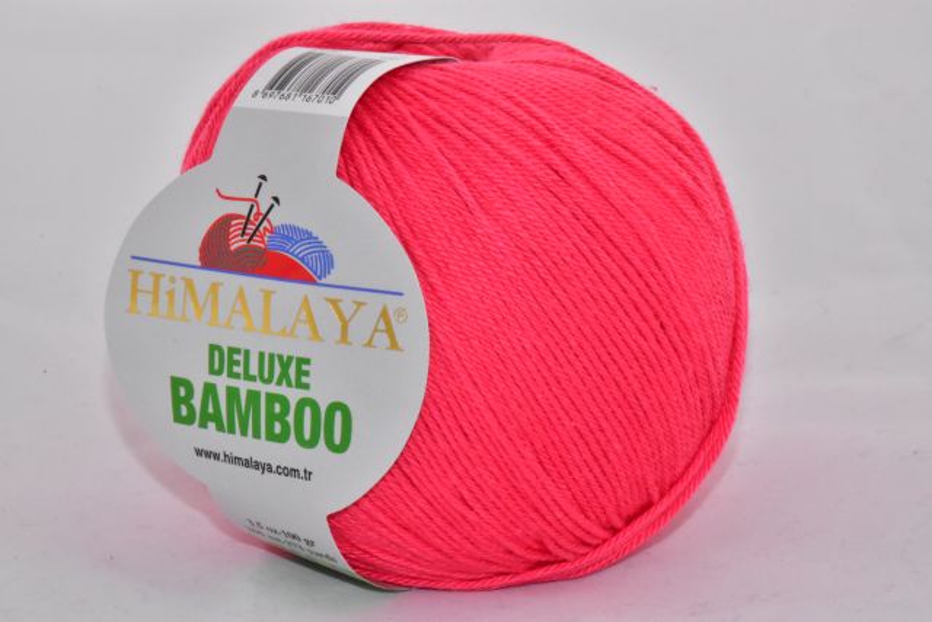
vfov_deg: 7.0
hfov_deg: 10.5
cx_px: 466
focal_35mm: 195
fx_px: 5049
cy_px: 311
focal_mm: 130
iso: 2500
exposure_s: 1/200
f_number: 36
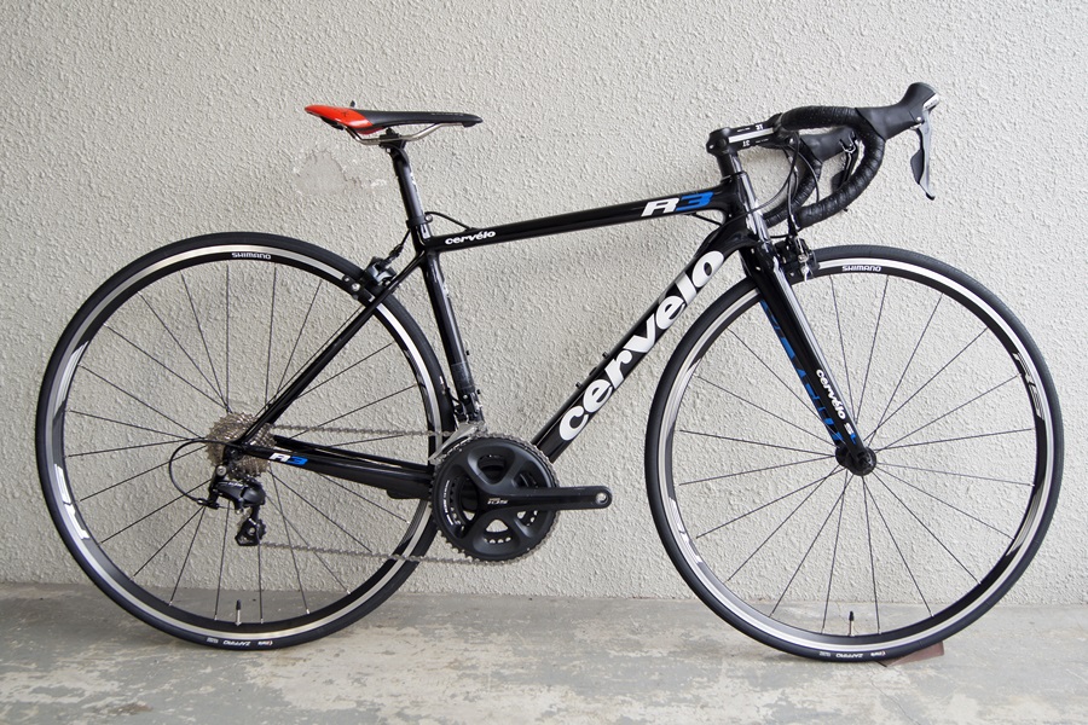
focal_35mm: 36
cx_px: 544
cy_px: 362
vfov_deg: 36.9
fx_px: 1088
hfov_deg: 53.1
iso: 100
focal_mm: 24
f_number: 5
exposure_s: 1/40
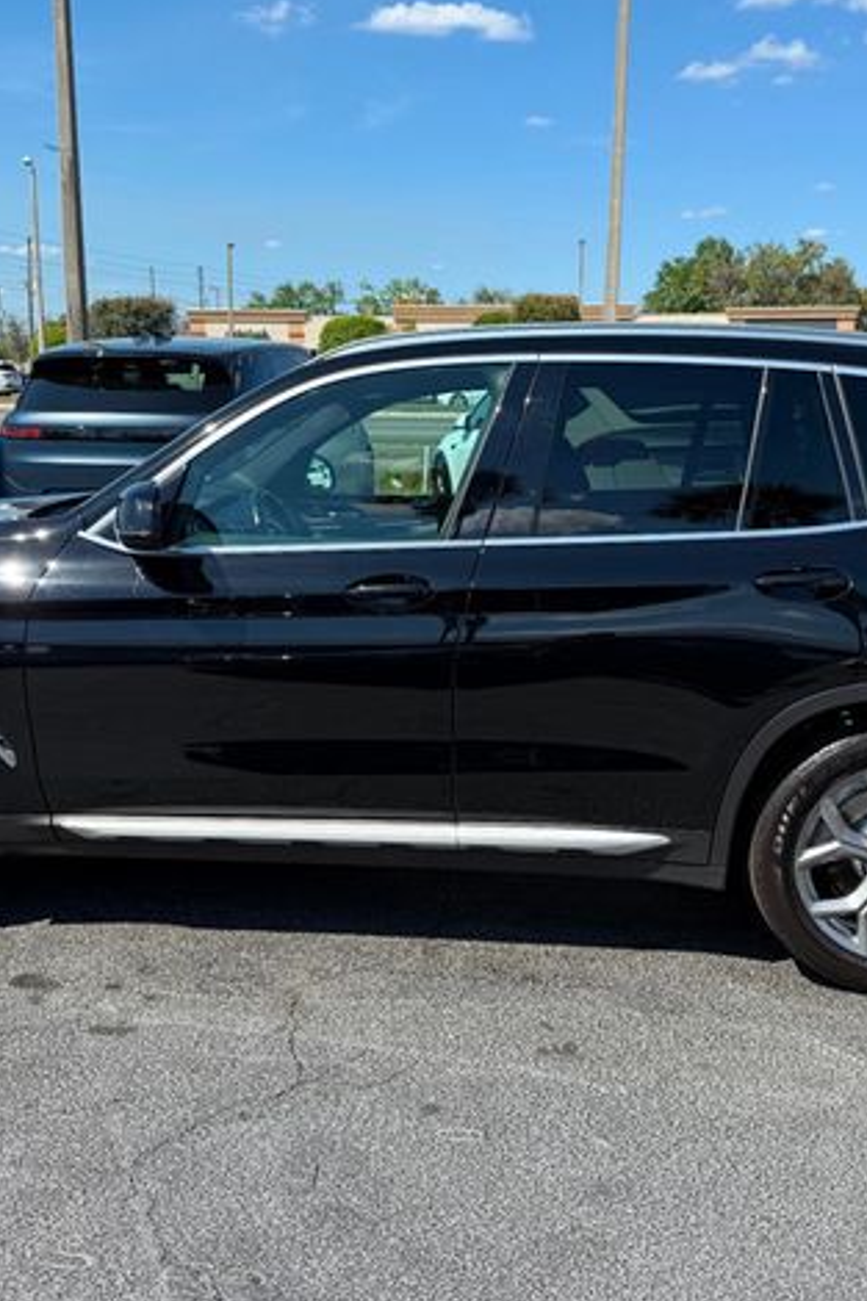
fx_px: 1229
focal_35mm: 34
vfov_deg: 55.8
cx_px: 438
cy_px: 642
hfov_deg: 38.9
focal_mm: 6.76
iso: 80
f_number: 1.78
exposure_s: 1/2801
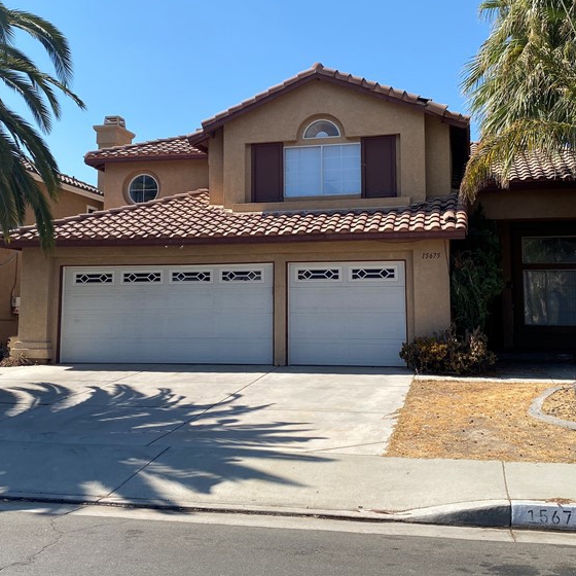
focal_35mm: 42
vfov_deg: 39.8
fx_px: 791
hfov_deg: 40.0
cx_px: 282
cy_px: 218
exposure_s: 1/2625
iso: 32
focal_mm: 4.25
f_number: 1.8
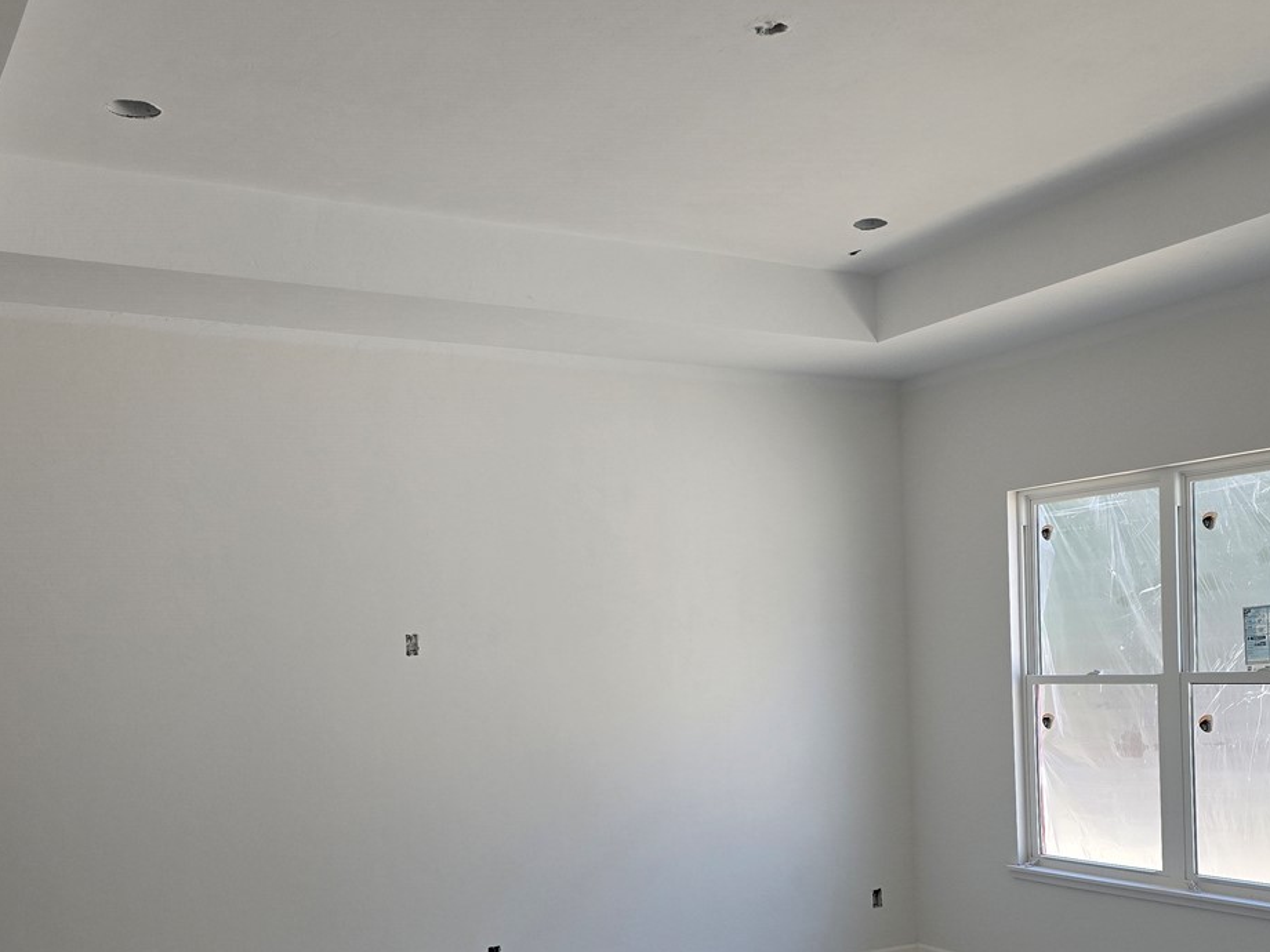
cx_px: 725
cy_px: 701
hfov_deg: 46.7
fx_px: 1468
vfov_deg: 35.3
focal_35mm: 40
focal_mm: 6.3
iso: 100
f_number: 1.7
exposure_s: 1/180
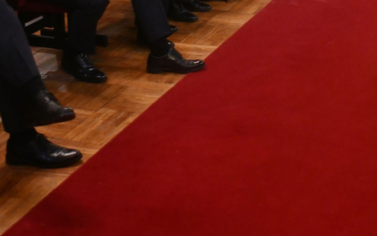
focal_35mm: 72
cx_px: 329
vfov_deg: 17.2
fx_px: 740
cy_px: -53
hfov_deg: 27.7
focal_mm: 24
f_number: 2.8
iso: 2000
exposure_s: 1/100
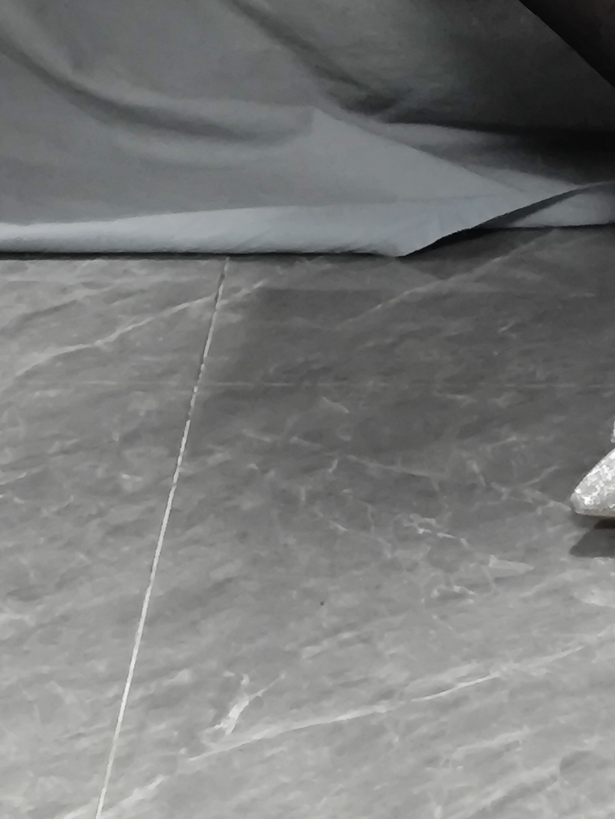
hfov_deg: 17.6
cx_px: 624
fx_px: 1941
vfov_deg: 23.6
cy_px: 600
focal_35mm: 82
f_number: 1.79
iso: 765
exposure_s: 1/31.2
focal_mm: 4.71
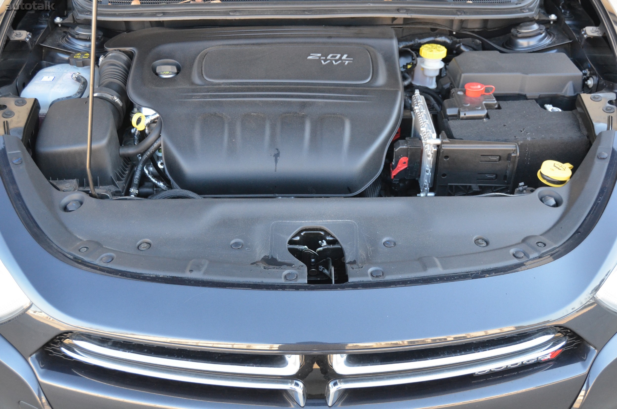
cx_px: 308
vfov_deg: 31.8
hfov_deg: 46.5
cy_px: 204
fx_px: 718
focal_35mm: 42
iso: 1600
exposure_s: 1/400
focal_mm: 28
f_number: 4
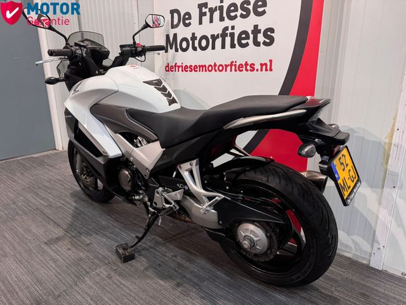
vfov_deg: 56.8
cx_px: 203
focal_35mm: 24
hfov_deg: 71.6
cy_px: 152
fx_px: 281
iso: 320
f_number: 1.78
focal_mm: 6.76
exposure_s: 1/50
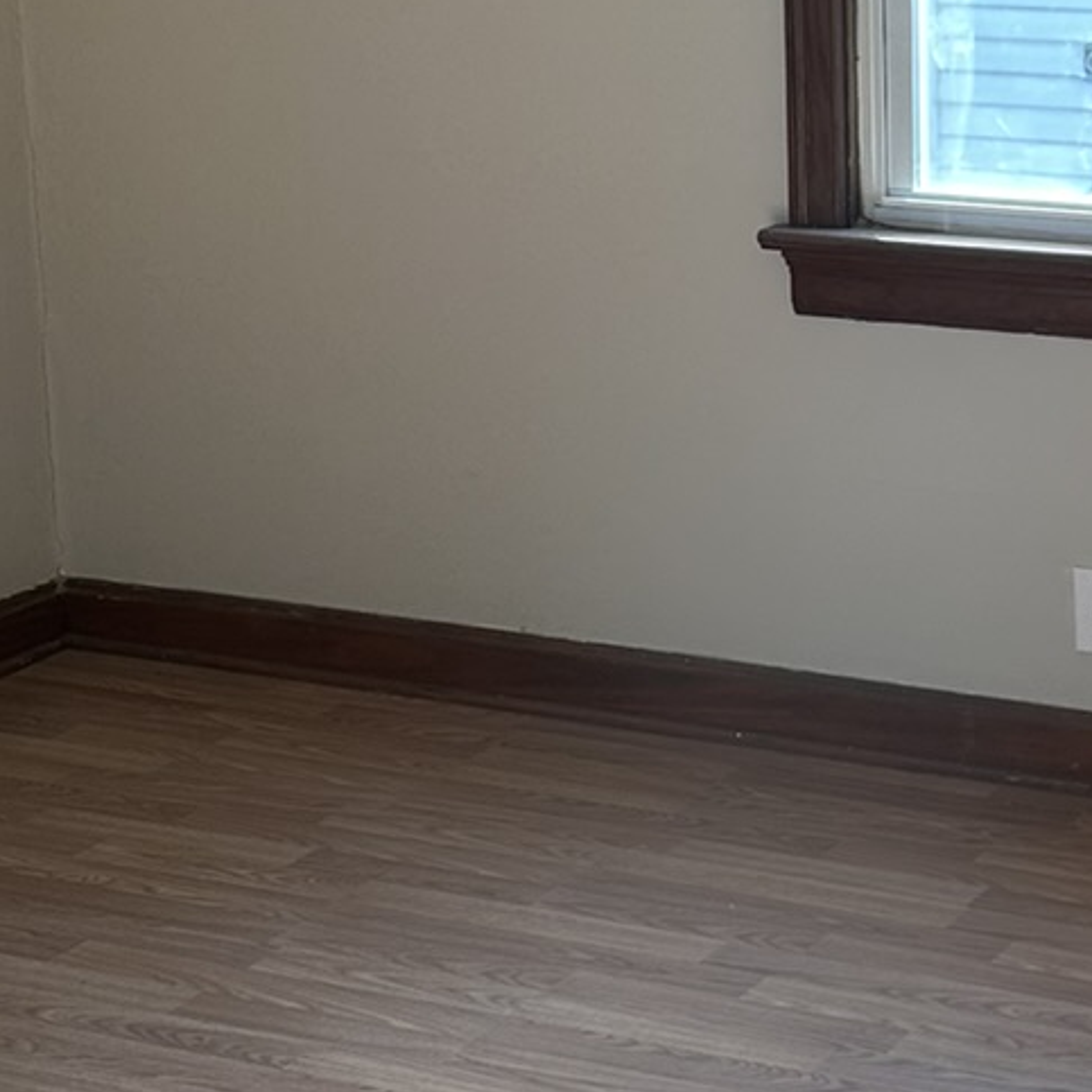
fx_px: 3212
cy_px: 260
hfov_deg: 19.0
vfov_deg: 19.1
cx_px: 974
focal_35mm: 90
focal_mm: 6.86
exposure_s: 1/131
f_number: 1.78
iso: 64
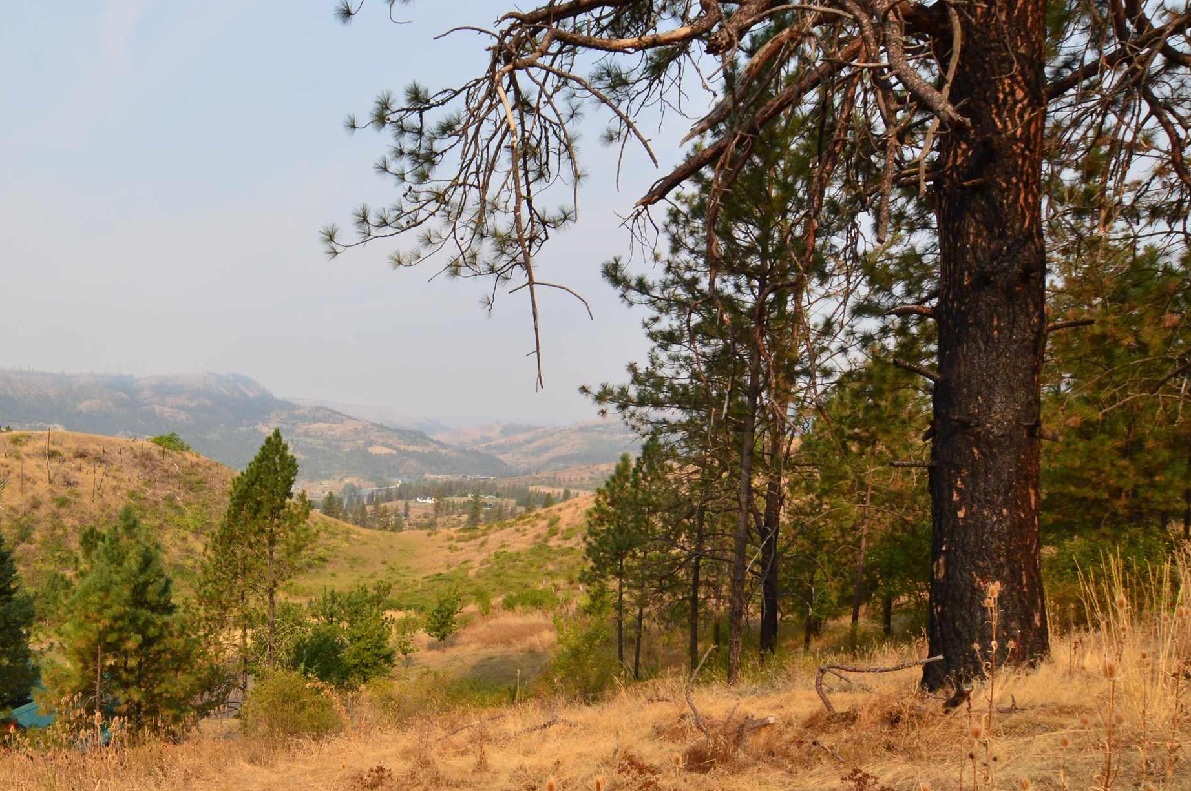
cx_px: 277
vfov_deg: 50.2
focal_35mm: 25
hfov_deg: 66.4
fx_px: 826
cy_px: 529
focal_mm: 10
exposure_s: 1/500
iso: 400
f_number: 11
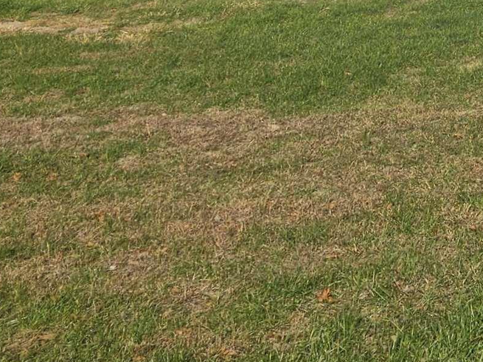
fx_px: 1241
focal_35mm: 89
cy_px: -314
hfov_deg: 17.5
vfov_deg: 14.4
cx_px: 888
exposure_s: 1/2000
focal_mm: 6.3
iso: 12
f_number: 1.7
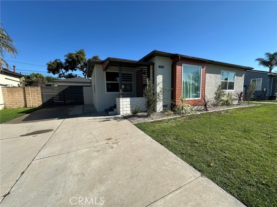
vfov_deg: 85.7
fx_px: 112
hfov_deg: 102.1
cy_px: 104
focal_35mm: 14
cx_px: 138
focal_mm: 2.22
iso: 40
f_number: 2.2
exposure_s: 1/1595
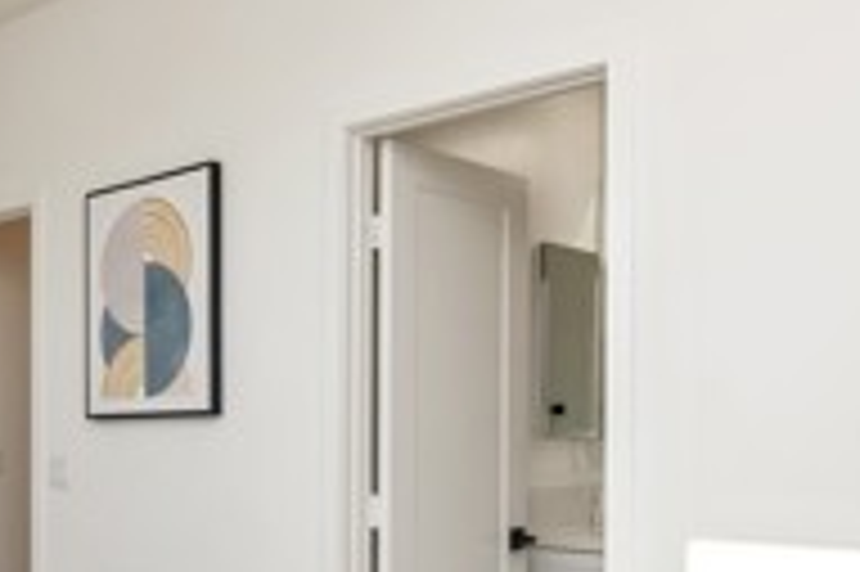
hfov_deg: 40.2
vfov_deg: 28.1
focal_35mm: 47
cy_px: 437
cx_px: 171
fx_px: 1122
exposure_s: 1/160
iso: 100
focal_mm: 14
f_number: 6.3
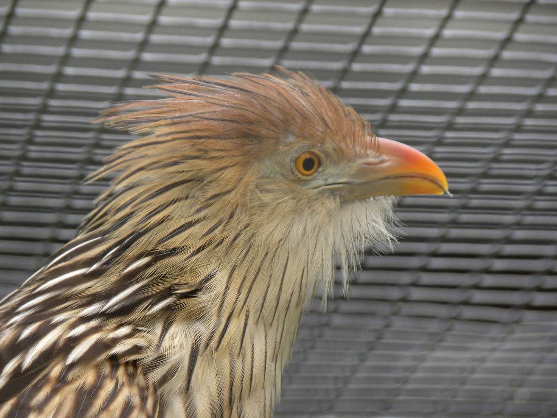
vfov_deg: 3.2
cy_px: 216
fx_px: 7499
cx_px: 267
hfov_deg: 4.3
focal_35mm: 466
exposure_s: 1/175
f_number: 5
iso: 183
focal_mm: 75.7
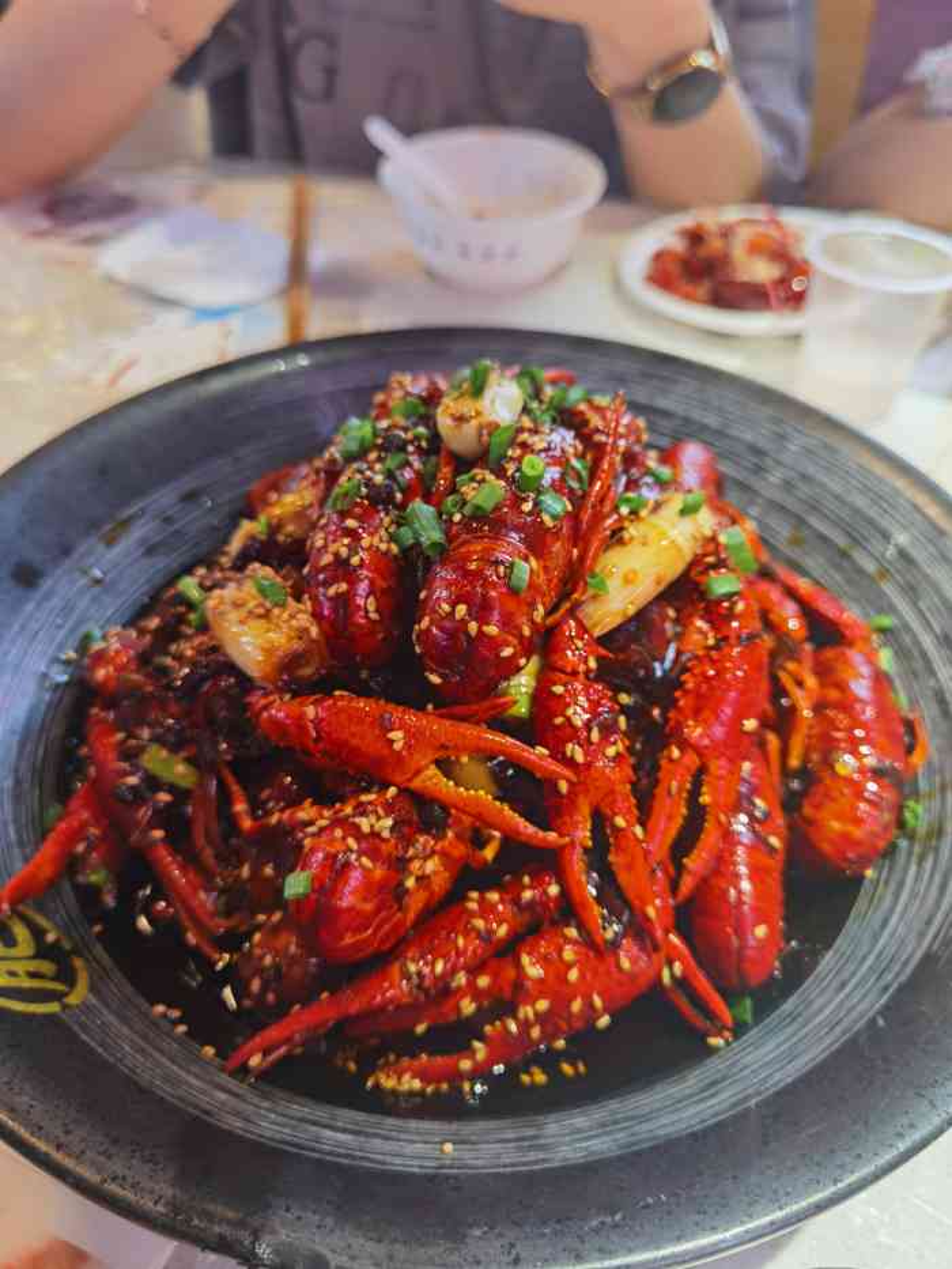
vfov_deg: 65.3
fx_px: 990
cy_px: 634
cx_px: 476
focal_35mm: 27
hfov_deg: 51.4
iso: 100
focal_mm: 6.71
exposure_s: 1/50
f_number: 1.9
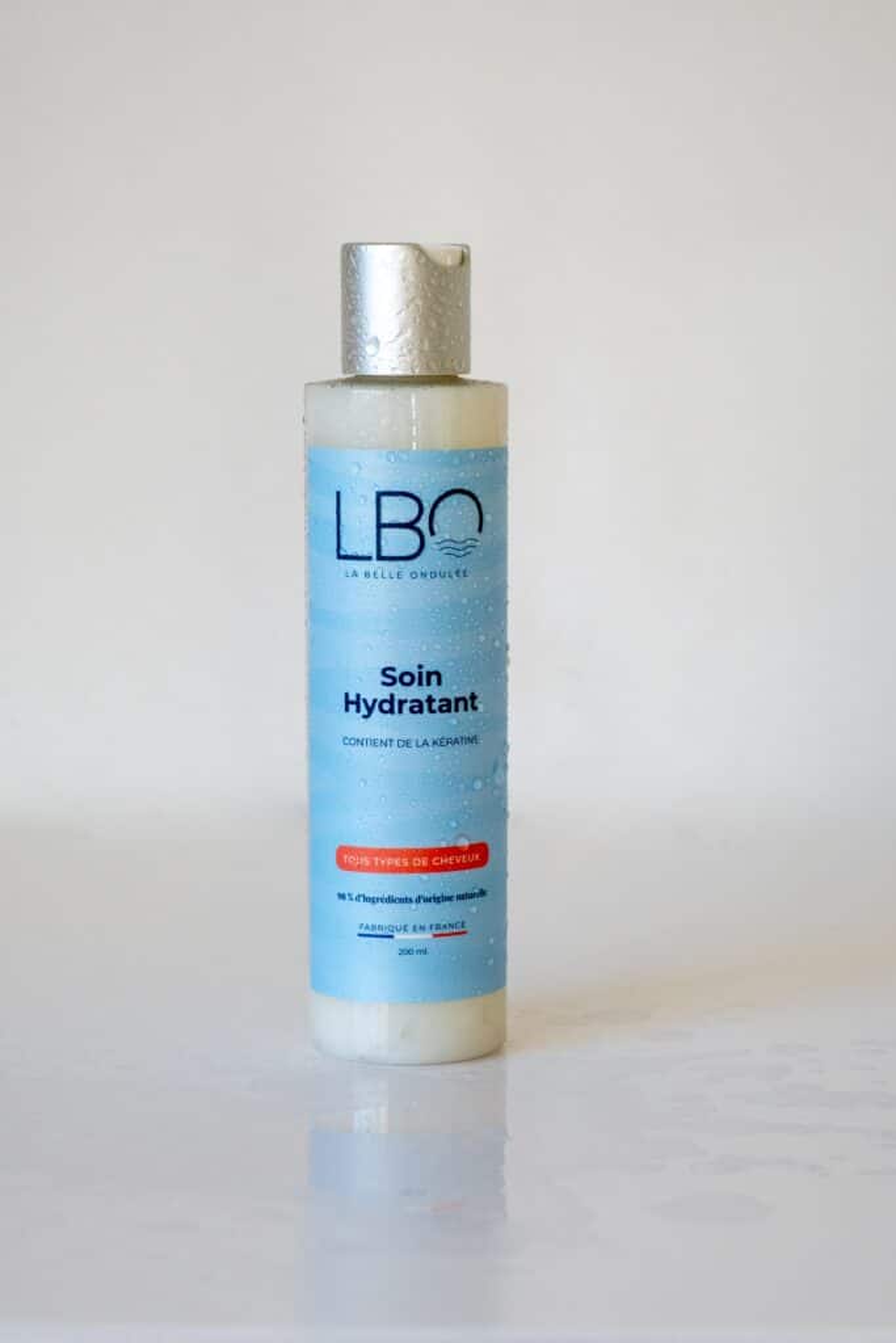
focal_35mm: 83
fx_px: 3097
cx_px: 448
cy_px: 672
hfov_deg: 16.5
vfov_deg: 24.5
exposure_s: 1/80
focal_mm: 55
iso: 400
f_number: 8
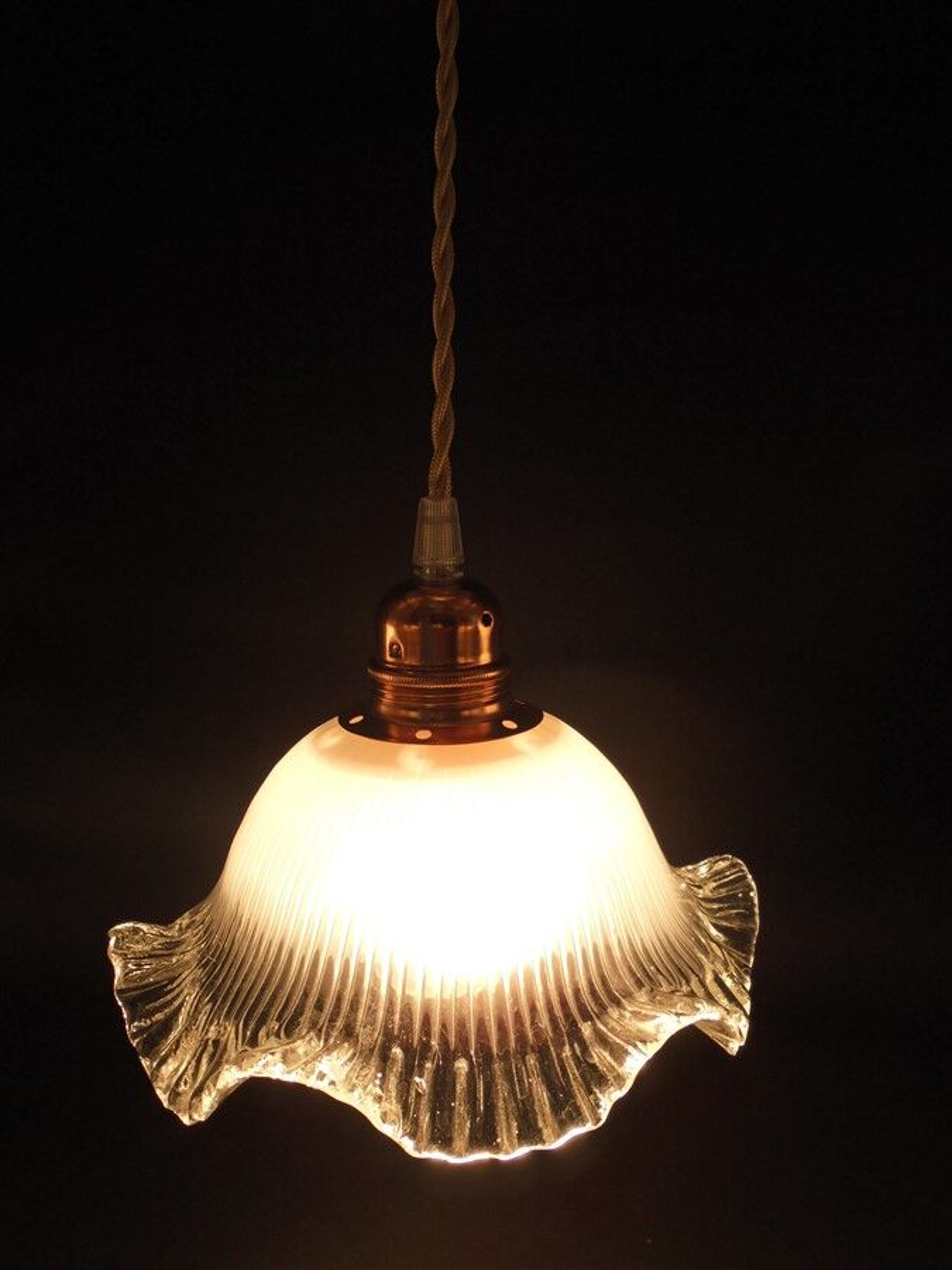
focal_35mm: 34
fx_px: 1247
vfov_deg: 54.0
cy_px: 635
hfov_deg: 41.8
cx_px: 476
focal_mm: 6.1
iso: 100
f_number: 4
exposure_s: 1/50
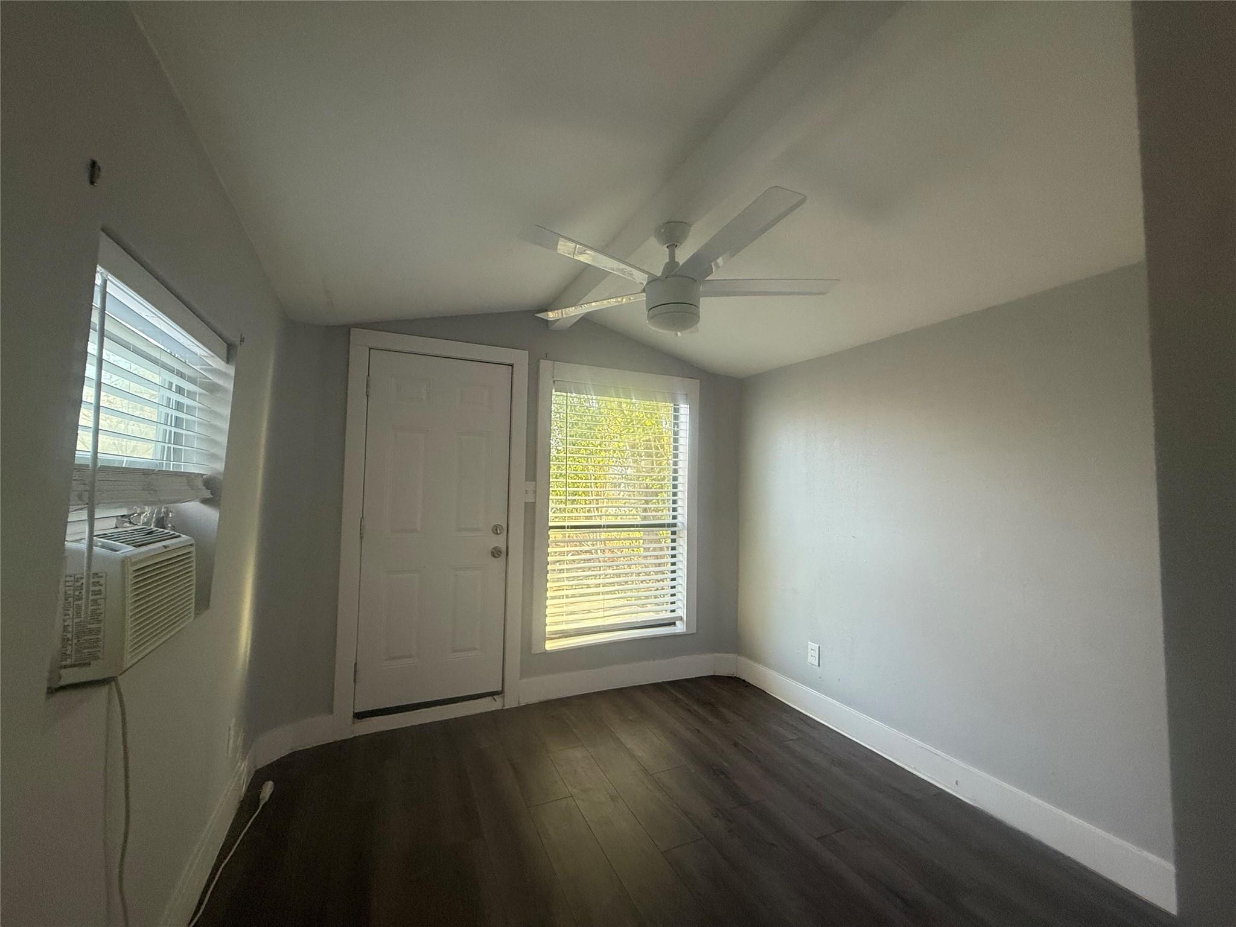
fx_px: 500
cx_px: 618
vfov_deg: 85.7
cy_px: 464
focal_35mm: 14
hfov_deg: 102.1
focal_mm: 2.22
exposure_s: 1/99
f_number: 2.2
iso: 200
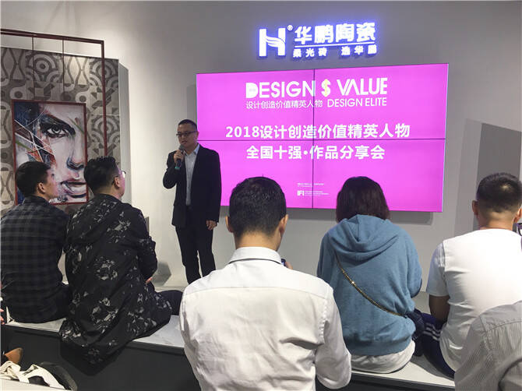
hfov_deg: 61.7
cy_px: 196
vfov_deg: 48.2
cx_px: 261
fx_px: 437
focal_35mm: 29
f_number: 2.2
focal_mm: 4.15
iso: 32
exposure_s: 1/33
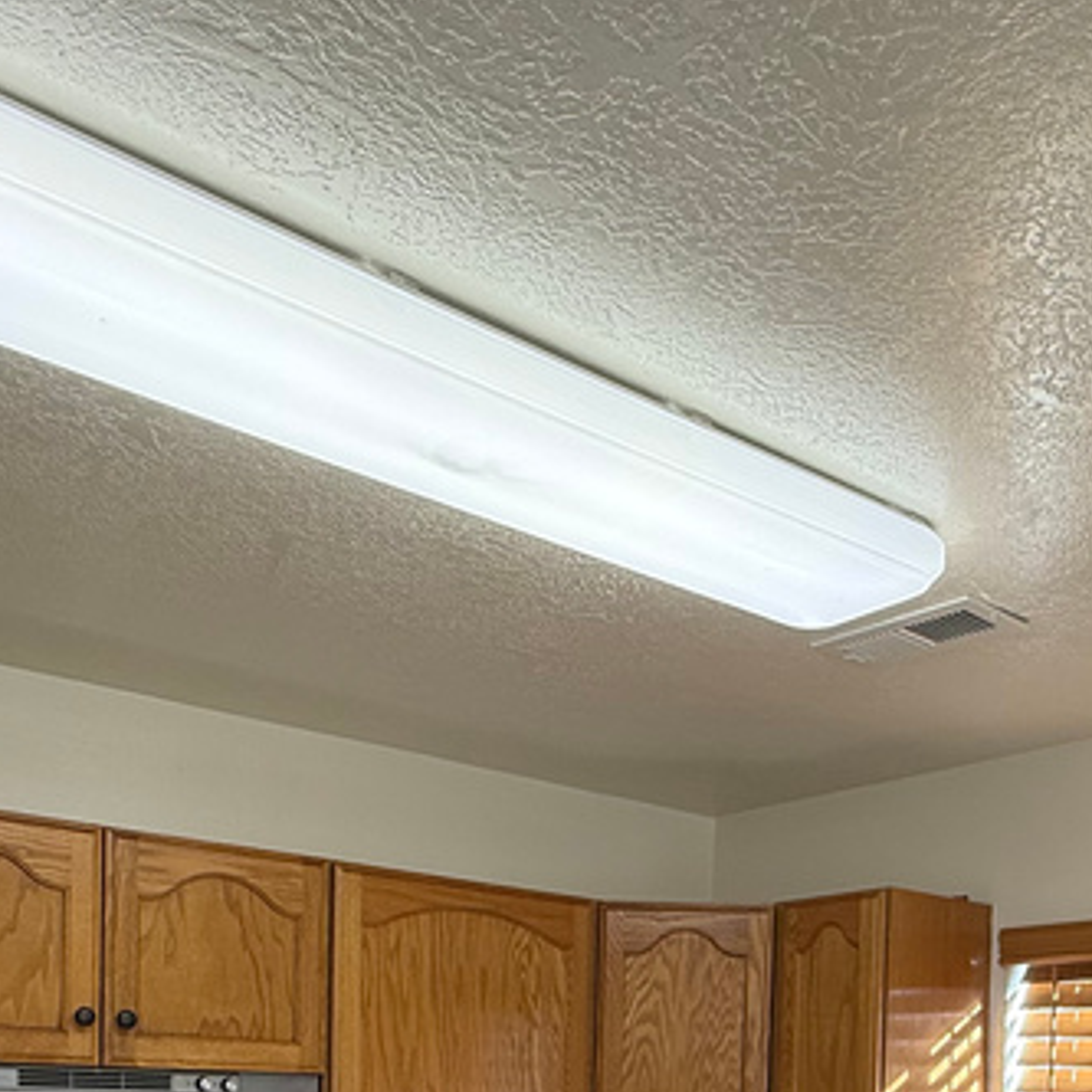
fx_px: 1356
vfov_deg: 37.7
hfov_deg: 43.4
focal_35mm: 38
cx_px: 712
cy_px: 1161
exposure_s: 1/120
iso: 80
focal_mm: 2.22
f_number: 2.2
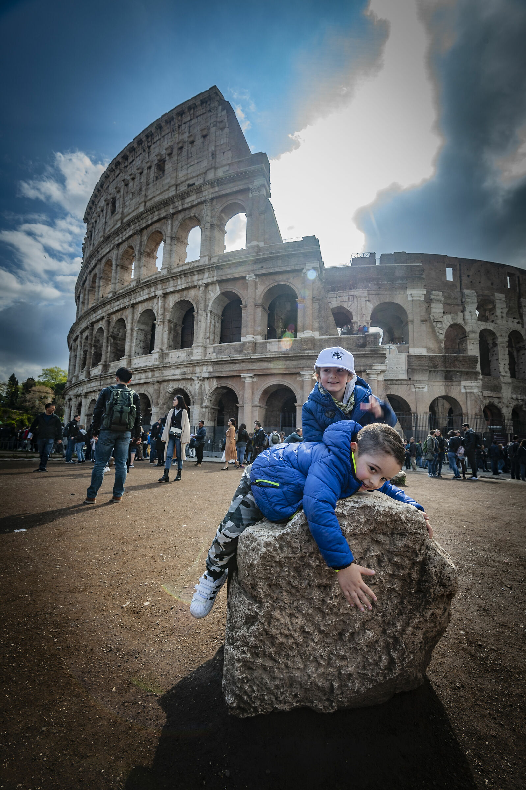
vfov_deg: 96.8
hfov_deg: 73.7
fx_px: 351
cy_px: 395
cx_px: 263
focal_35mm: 16
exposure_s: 1/80
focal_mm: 16
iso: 200
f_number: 10
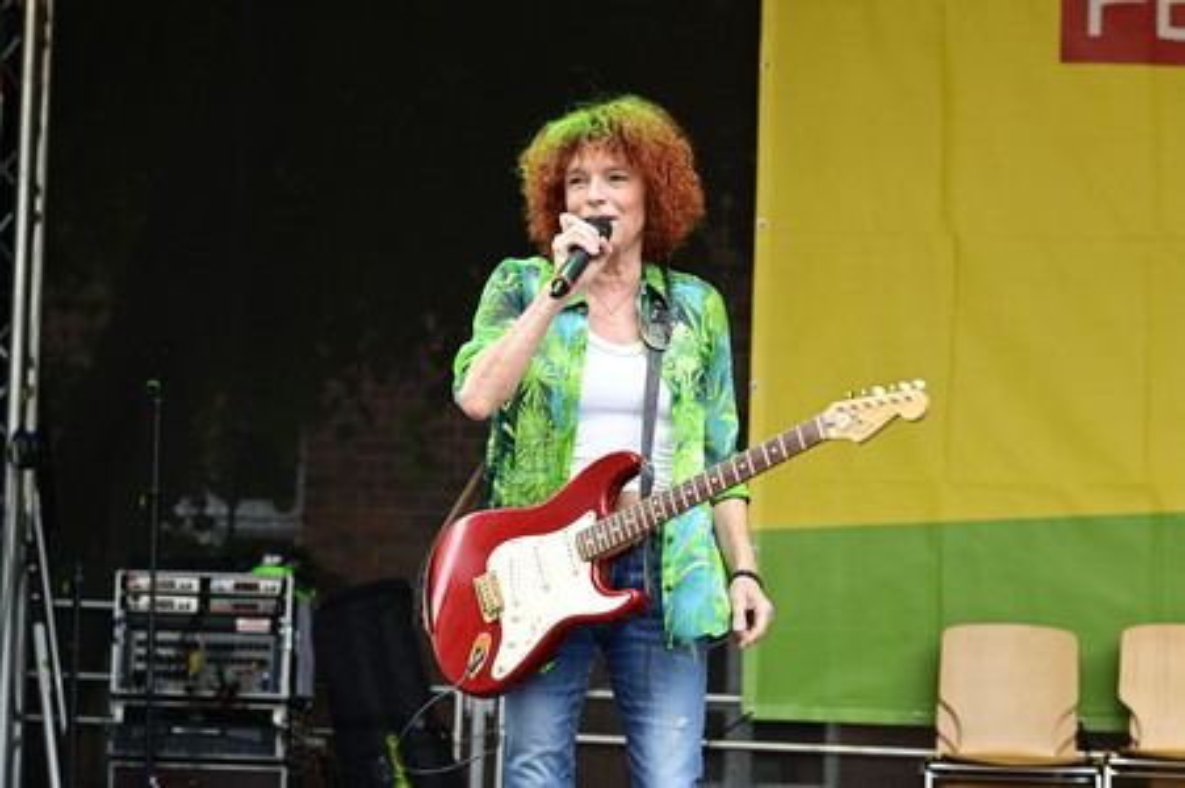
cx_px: 592
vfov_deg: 13.0
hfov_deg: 19.5
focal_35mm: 105
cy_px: 394
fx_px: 3454
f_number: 5
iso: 320
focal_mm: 105
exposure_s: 1/200
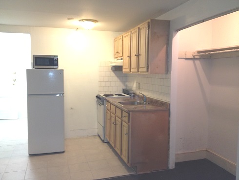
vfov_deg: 40.7
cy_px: 90
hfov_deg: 52.6
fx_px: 242
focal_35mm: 35
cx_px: 120
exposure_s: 1/20
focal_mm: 4.28
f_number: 2.4
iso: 125
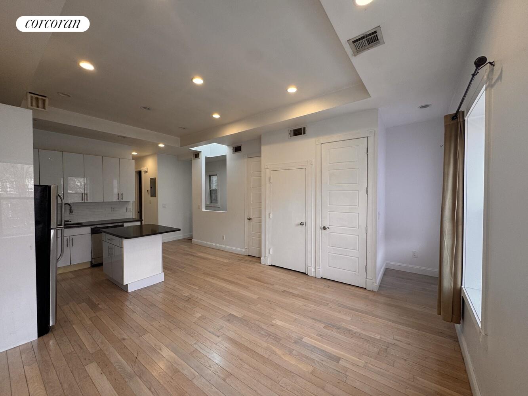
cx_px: 264
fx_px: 214
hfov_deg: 102.1
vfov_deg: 85.7
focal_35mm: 14
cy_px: 198
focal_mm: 2.22
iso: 100
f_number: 2.2
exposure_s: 1/120
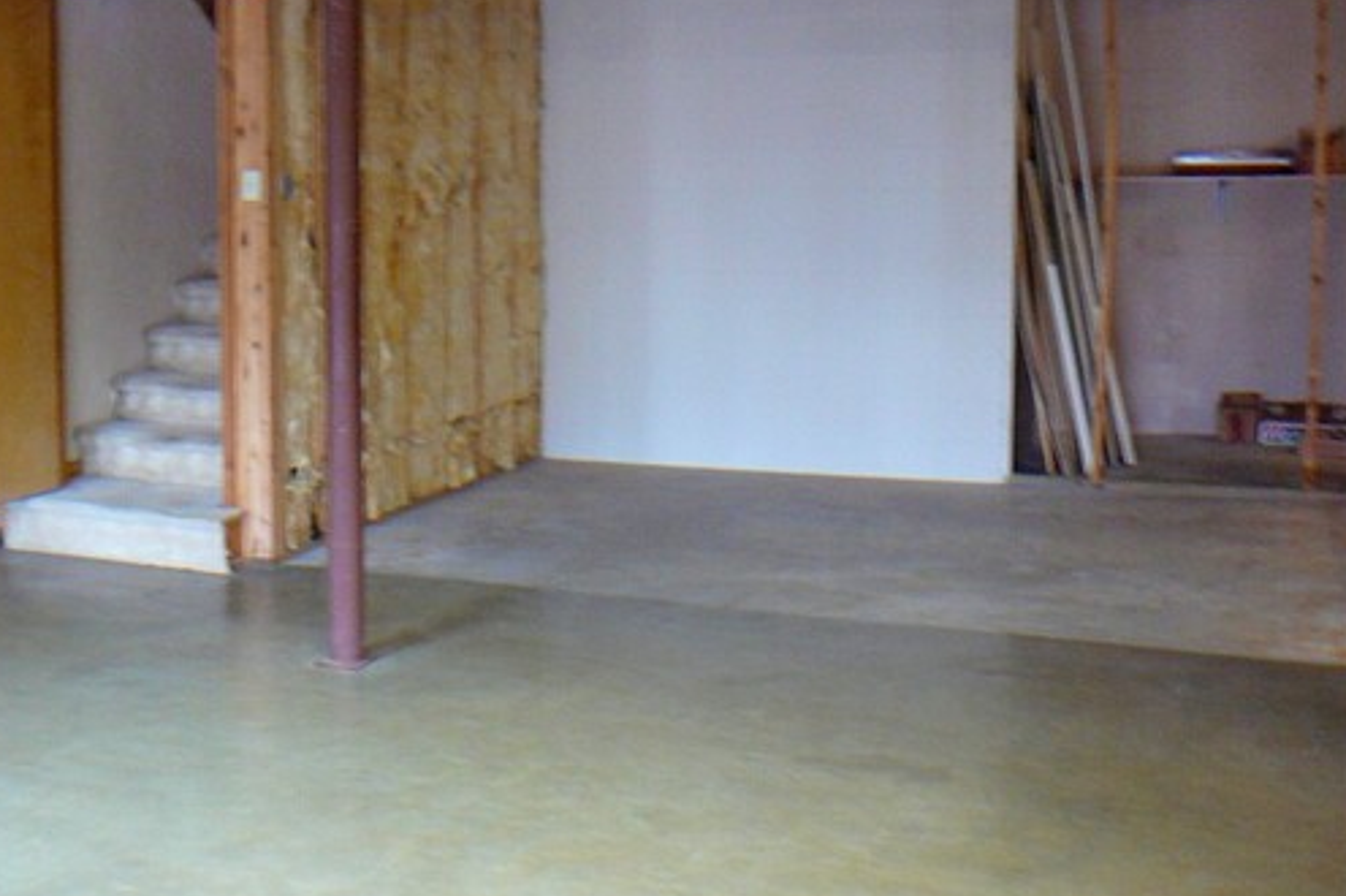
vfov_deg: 28.6
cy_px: 418
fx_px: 1756
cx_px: 486
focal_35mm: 47
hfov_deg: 41.6
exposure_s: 1/8
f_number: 2.8
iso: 200
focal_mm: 5.2
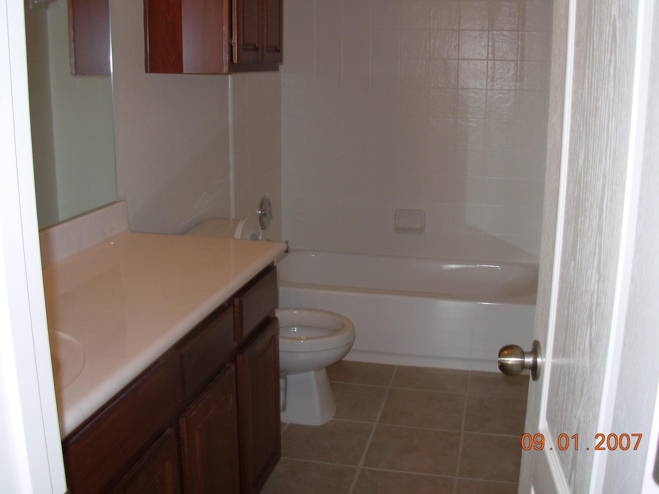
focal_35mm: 38
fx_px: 723
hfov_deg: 49.0
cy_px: 247
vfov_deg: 37.7
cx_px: 330
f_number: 2.9
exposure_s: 1/32
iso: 50
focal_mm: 6.3
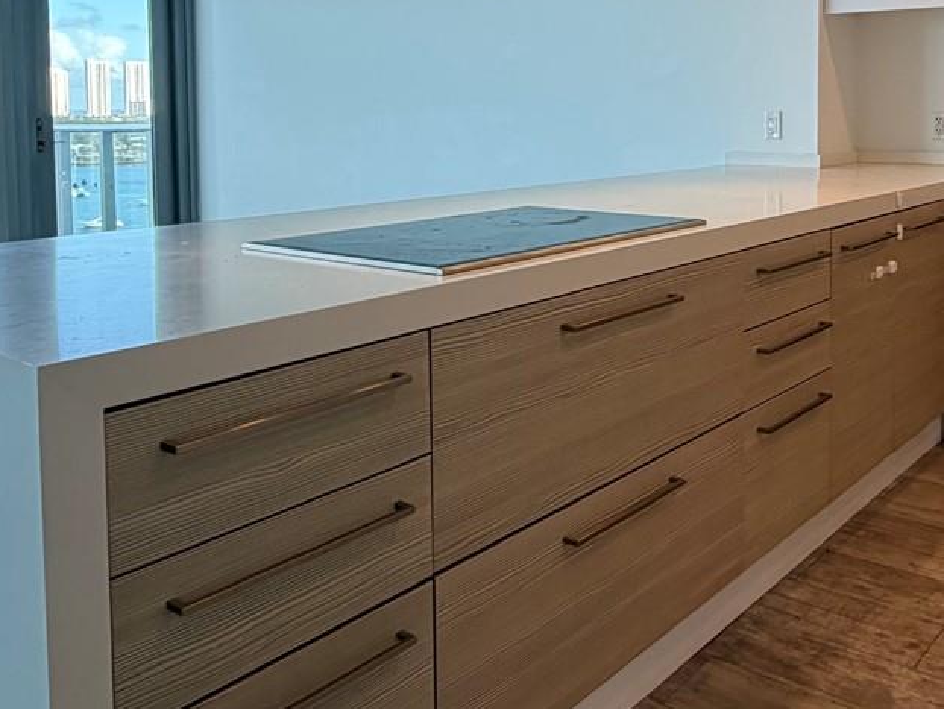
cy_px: 143
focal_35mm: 36
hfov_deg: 50.1
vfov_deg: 38.2
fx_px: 982
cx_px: 653
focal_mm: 2.22
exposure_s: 1/120
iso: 200
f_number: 2.2
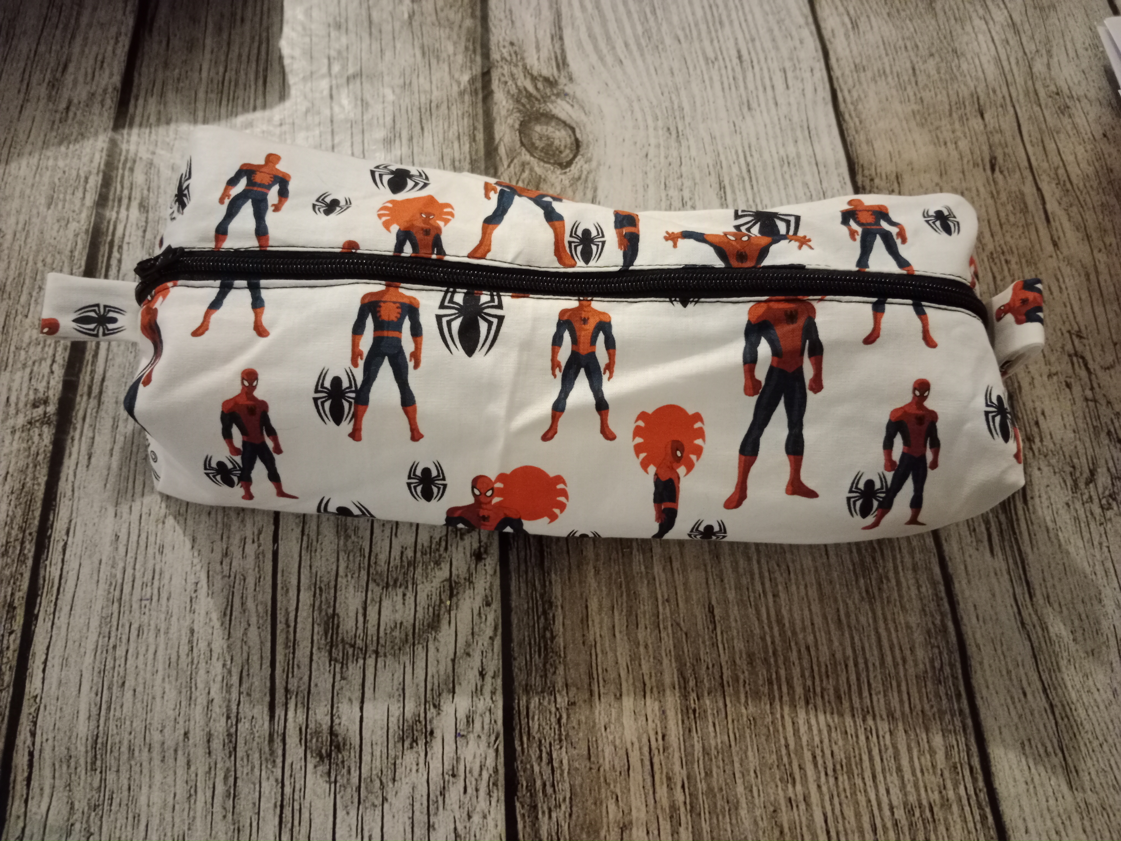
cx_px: 560
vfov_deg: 53.1
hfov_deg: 67.3
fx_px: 842
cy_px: 420
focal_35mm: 26
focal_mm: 3.96
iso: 6750
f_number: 1.8
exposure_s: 1/14.3
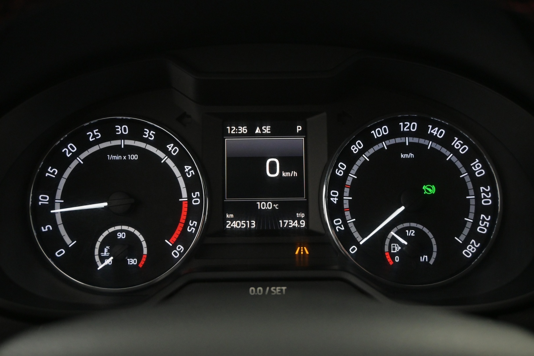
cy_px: 178
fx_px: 623
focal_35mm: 42
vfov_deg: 31.9
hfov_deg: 46.4
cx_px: 267
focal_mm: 28
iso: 2500
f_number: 4.5
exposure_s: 1/50
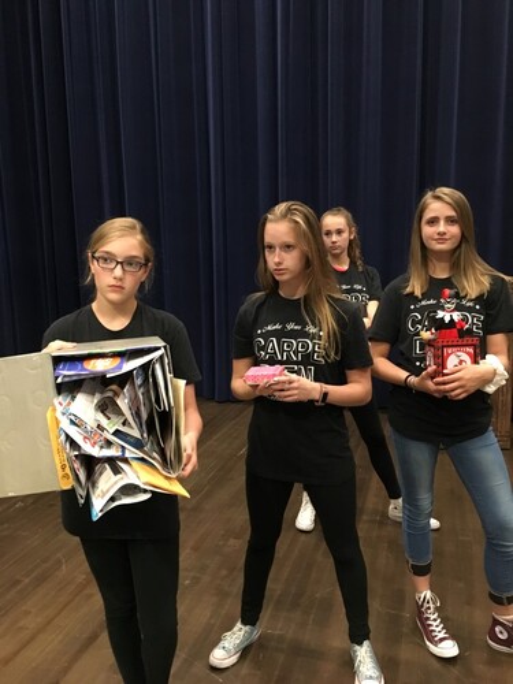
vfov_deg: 61.7
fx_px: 573
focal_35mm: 29
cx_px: 256
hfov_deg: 48.2
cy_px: 342
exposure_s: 1/15
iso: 250
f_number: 2.2
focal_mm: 4.15
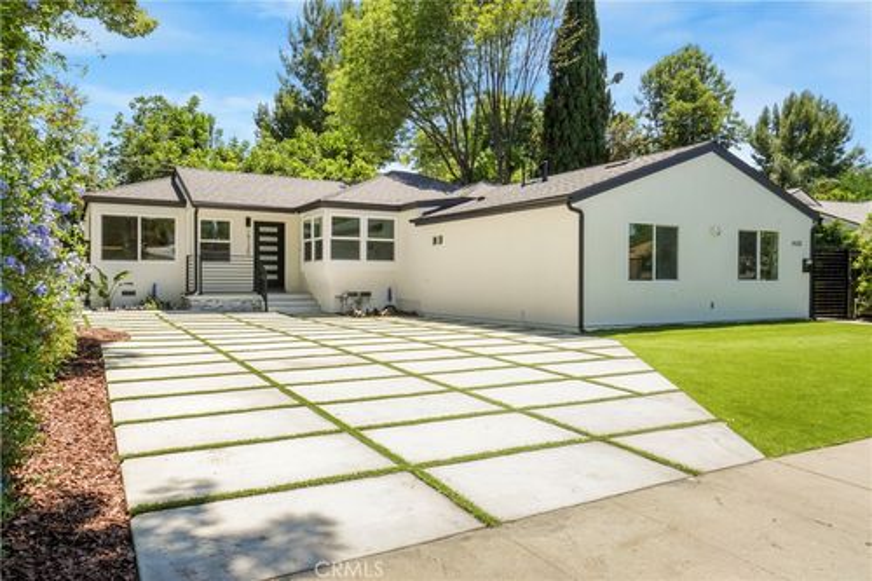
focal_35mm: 26
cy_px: 290
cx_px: 436
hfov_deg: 70.5
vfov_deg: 50.4
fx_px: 617
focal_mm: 17
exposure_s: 1/30
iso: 250
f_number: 22
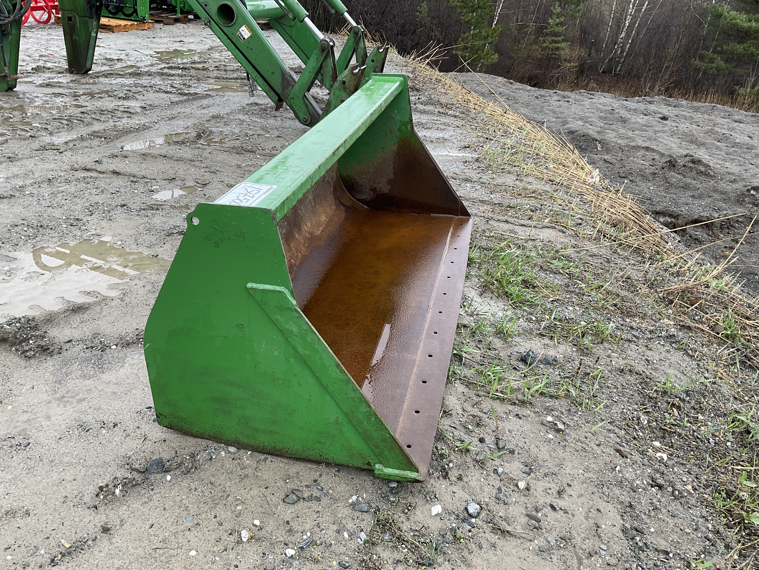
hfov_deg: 61.7
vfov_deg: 48.2
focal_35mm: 29
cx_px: 380
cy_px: 285
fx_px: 636
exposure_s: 1/122
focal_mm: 3
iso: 32
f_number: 1.8
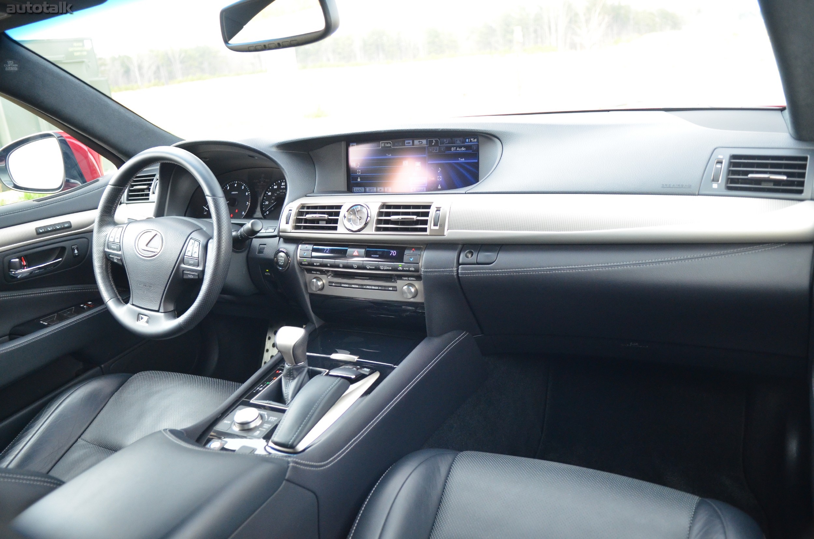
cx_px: 407
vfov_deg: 50.2
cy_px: 270
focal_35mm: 26
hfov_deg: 70.5
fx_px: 575
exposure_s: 1/125
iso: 1600
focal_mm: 17
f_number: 2.8
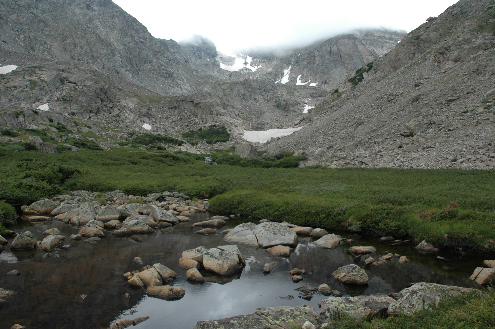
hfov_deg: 67.4
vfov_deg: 47.8
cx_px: 248
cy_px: 164
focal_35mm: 27
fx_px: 371
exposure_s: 1/100
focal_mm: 18
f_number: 8
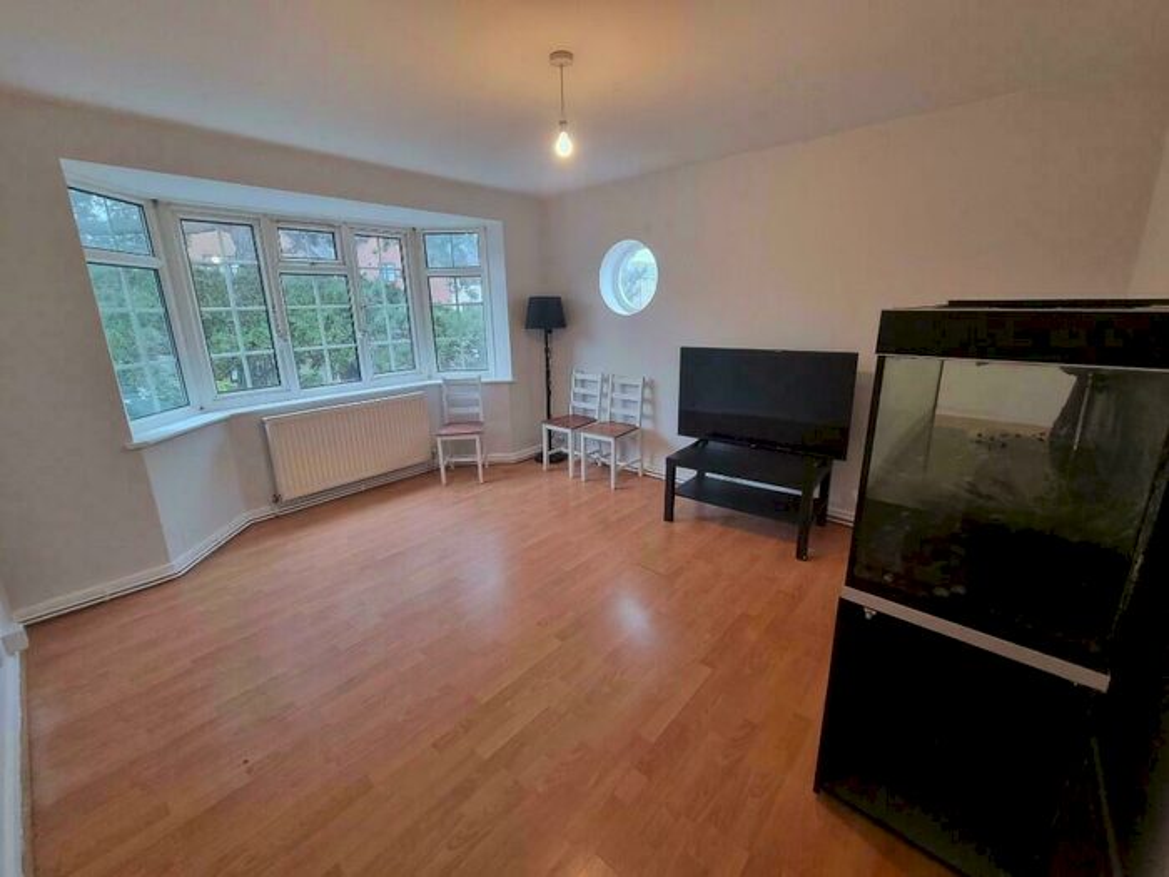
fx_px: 439
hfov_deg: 106.2
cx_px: 584
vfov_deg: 89.9
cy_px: 438
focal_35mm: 13
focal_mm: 2.2
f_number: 2.2
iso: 320
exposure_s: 1/50
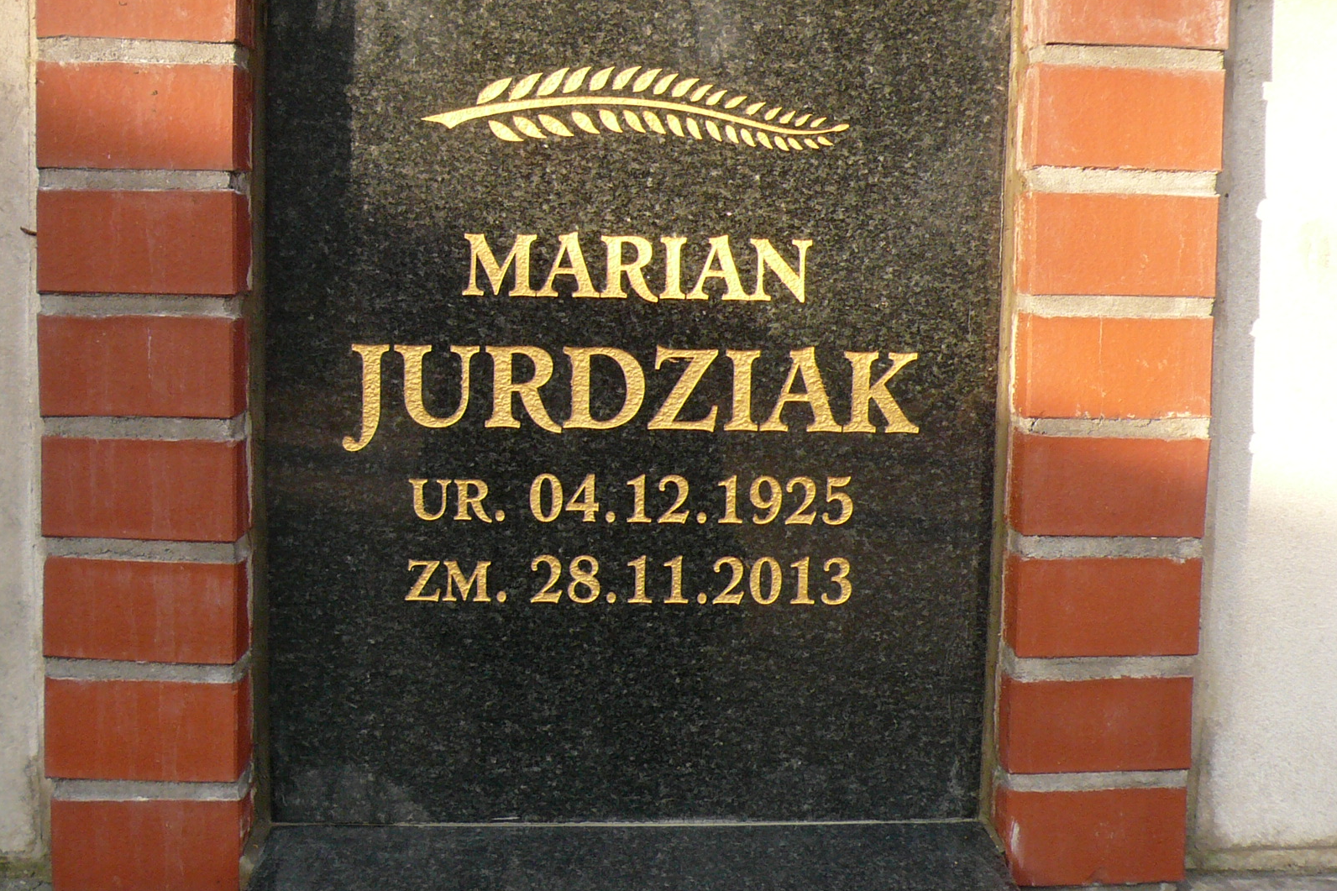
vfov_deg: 29.2
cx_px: 670
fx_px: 1708
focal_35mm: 46
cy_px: 424
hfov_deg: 42.7
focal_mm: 4.7
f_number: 2.8
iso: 100
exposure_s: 1/125
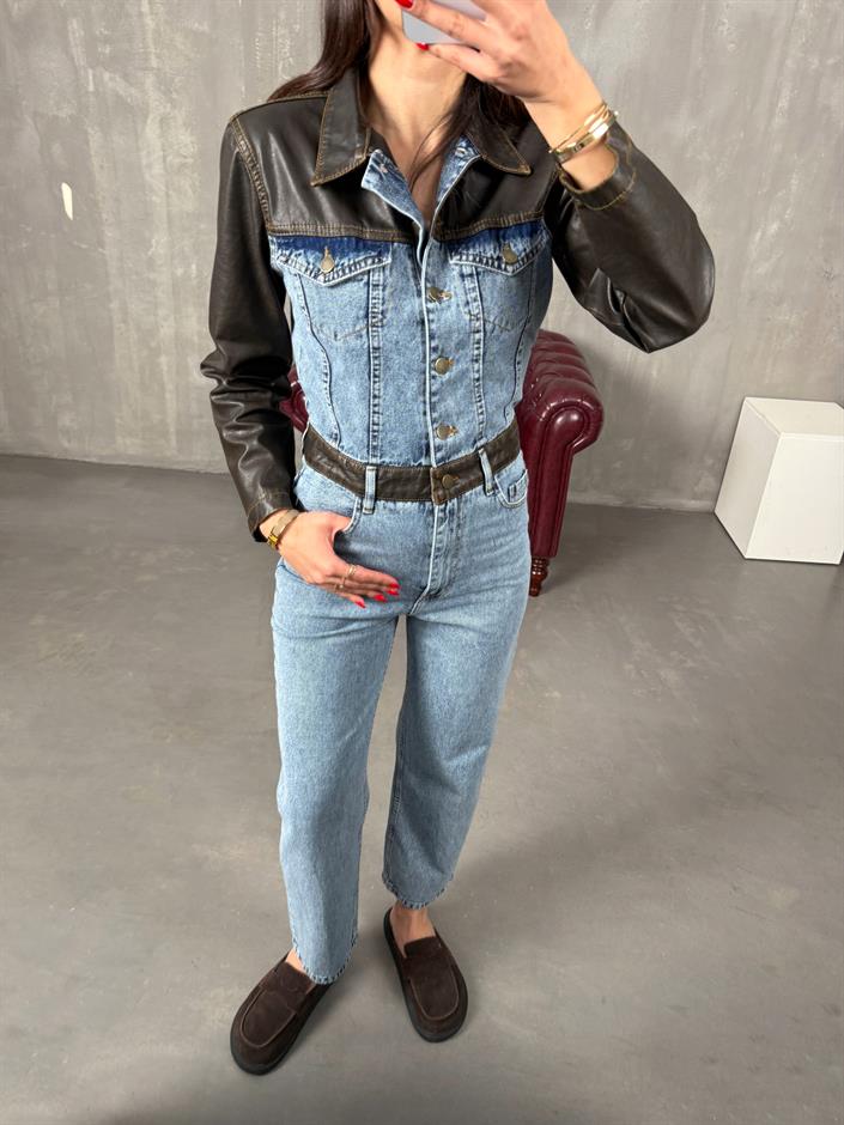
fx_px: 780
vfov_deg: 71.6
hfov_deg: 56.8
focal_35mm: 24
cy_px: 562
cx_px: 422
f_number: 1.78
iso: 160
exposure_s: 1/121
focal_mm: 6.76
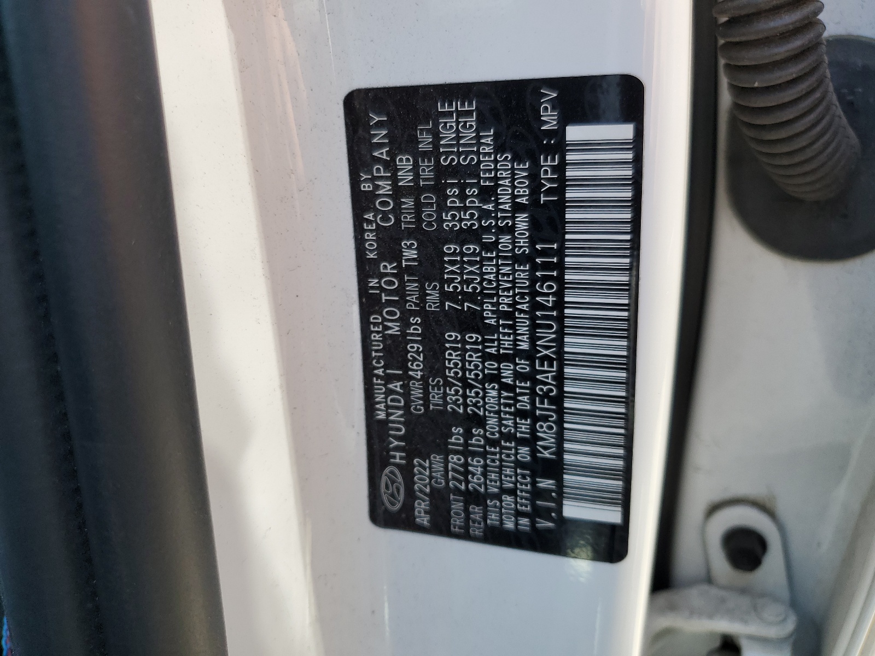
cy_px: 328
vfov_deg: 53.1
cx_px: 438
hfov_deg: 67.3
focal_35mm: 26
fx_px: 657
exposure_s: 1/323
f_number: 1.5
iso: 50
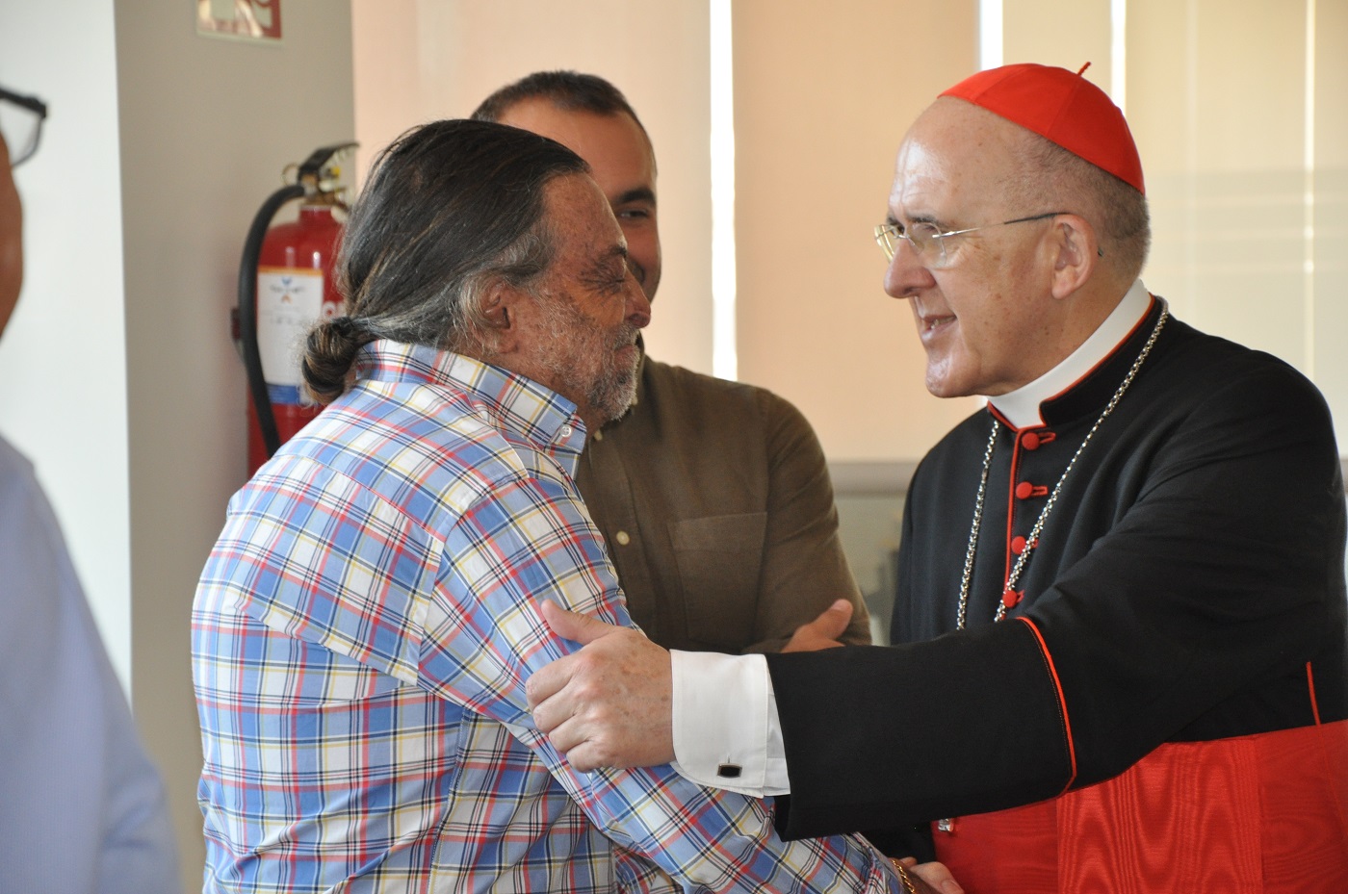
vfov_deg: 9.9
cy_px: 447
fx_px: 5160
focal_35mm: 138
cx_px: 674
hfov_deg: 14.9
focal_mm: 92
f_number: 5.6
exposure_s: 1/100
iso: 800
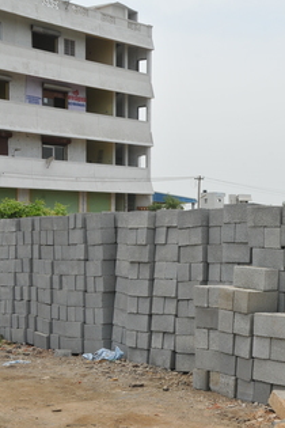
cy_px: 221
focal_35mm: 57
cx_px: 312
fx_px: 677
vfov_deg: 35.1
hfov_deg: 22.5
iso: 250
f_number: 14
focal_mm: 24
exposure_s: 1/125
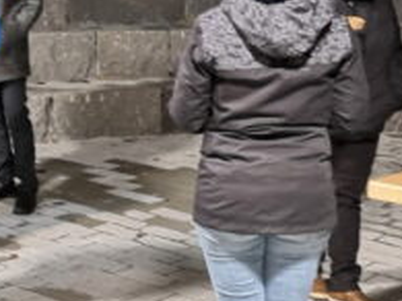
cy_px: 122
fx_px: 1045
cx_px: 130
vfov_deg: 16.4
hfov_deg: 21.7
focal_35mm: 90
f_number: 1.8
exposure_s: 4
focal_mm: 3.95
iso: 400
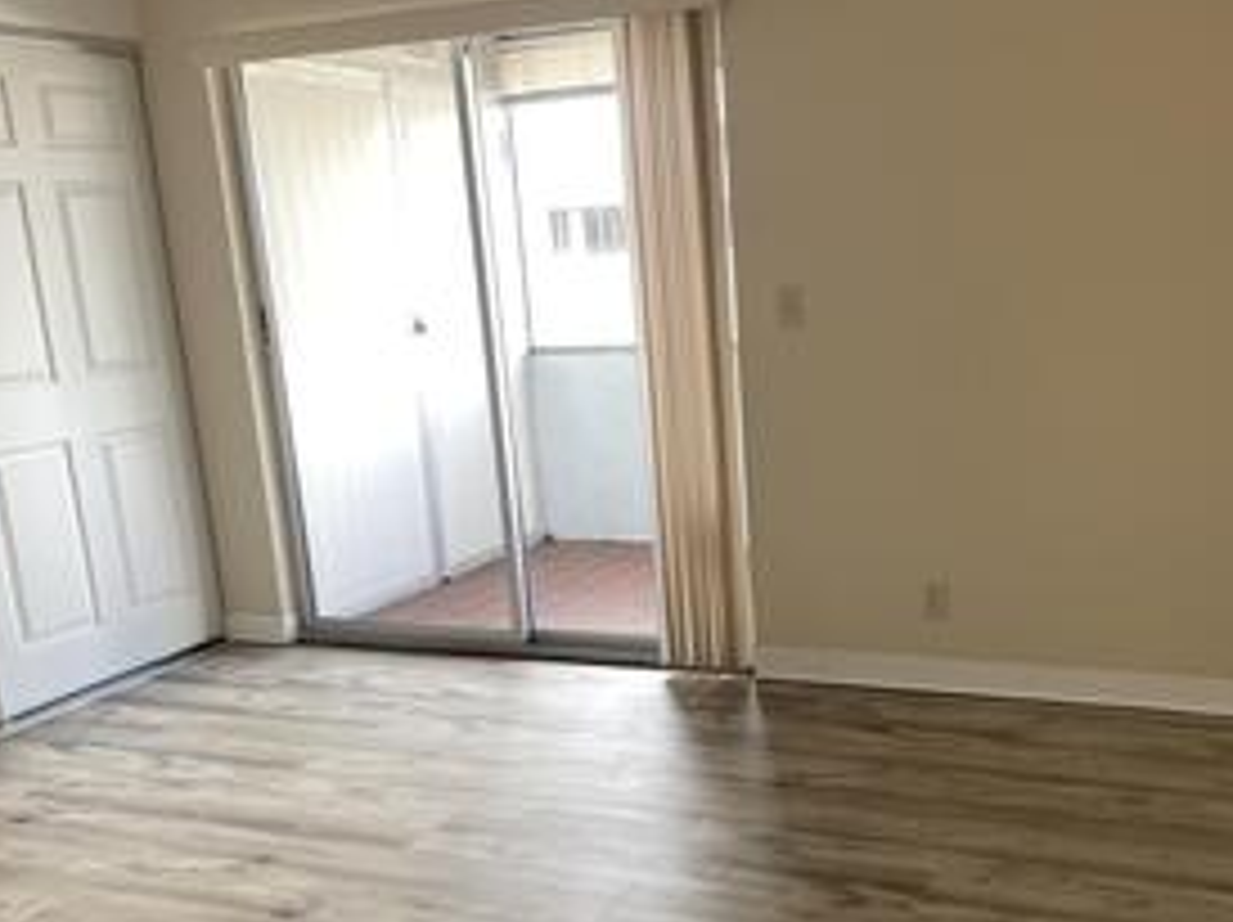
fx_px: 1352
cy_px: 562
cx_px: 774
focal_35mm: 38
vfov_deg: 37.5
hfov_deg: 48.5
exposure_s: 1/120
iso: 40
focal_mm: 4.2
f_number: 1.6
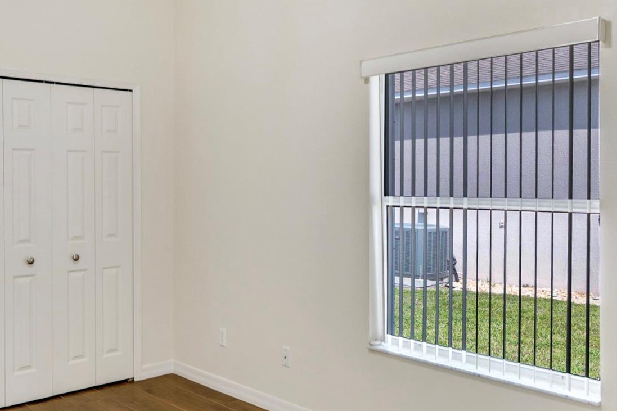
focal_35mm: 35
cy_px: 220
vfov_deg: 37.8
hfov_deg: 54.4
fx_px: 600
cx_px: 289
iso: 320
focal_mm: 16
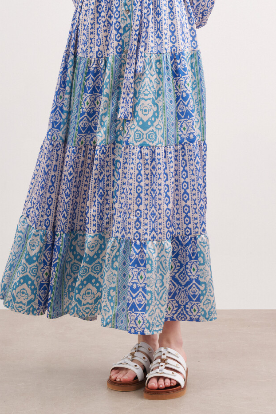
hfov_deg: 12.5
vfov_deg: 18.3
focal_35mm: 110
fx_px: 1265
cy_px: 54
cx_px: 140
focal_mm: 57
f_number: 11
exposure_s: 1/160
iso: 400
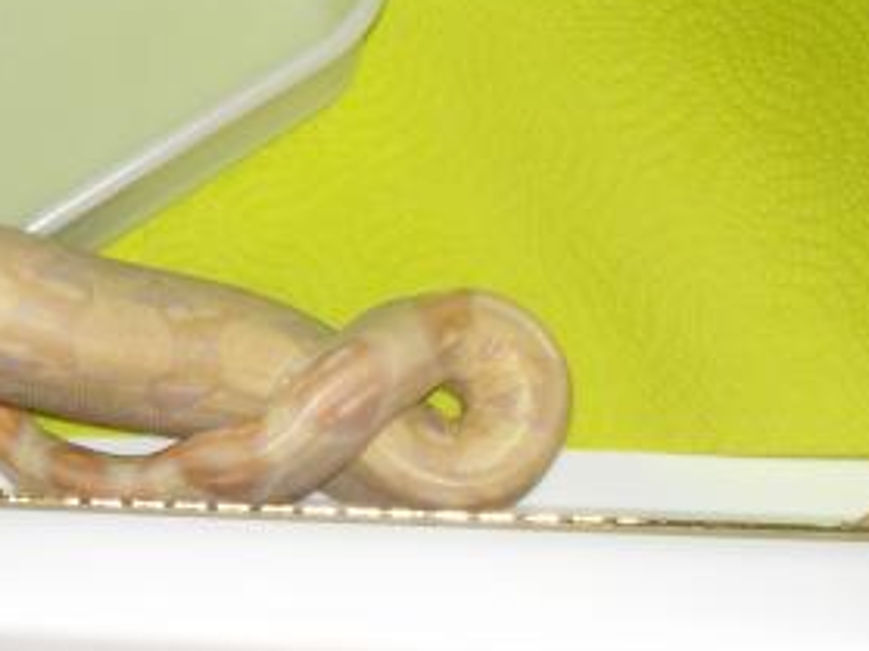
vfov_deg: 17.3
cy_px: 358
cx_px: -81
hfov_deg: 21.8
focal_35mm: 85
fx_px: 2133
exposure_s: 1/60
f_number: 6.5
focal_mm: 6.11
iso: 100
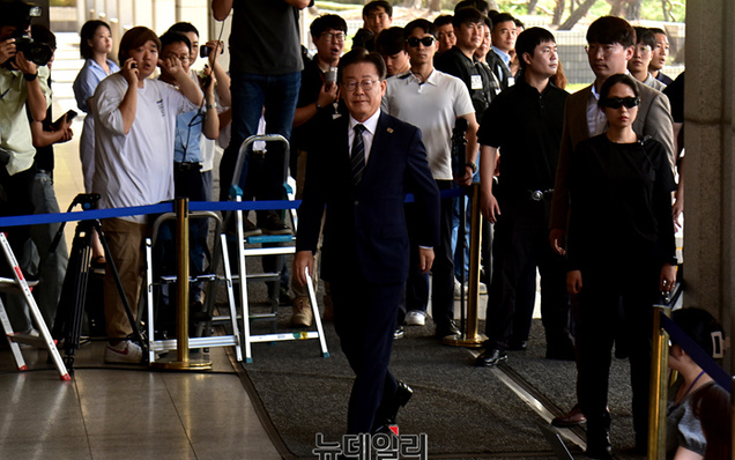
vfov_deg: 8.3
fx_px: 3186
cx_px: 369
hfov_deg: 13.2
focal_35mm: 159
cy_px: 239
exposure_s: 1/250
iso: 1250
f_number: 9
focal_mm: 155
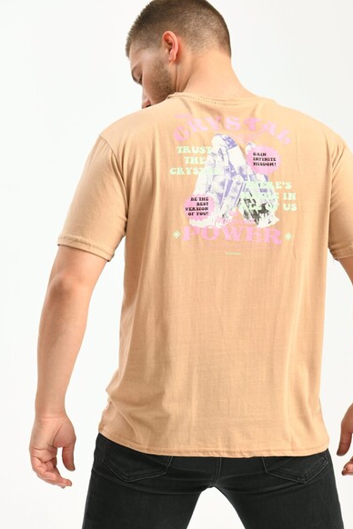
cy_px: 283
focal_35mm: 174
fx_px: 2559
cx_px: 207
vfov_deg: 11.8
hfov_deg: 7.9
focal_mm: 135
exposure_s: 1/160
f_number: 5.6
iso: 100
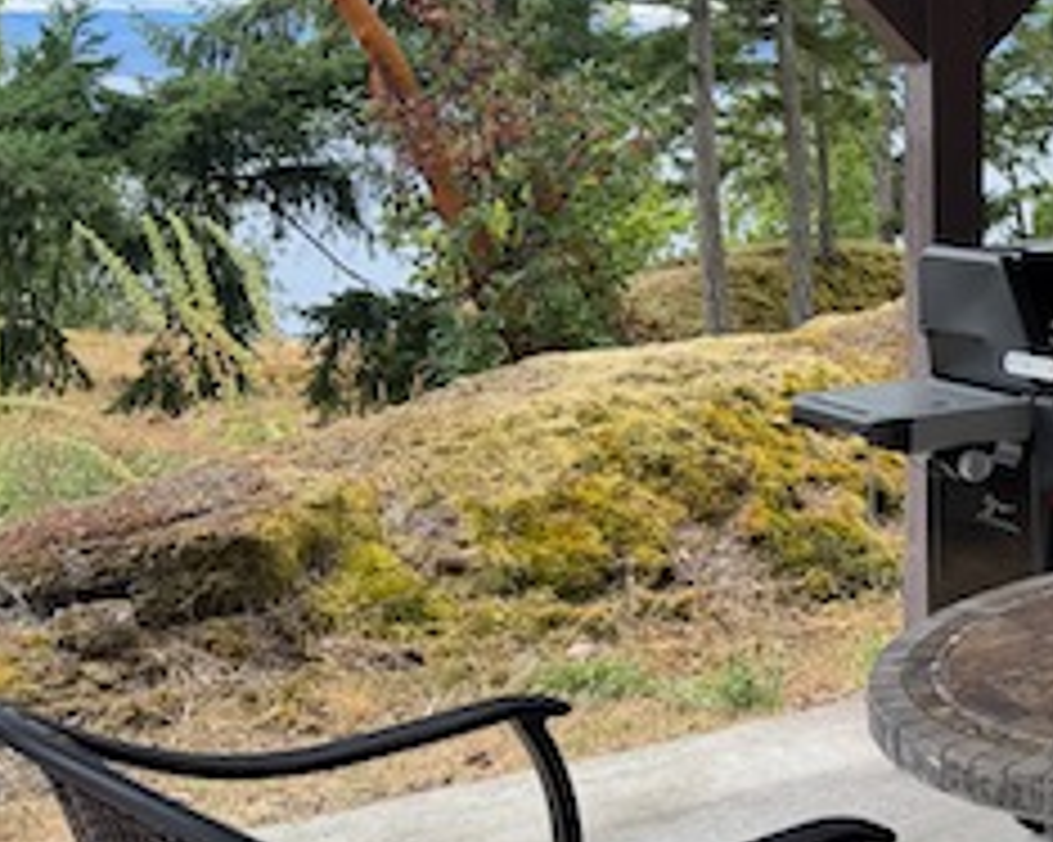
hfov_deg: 25.6
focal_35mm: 64
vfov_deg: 23.5
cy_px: 185
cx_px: 1359
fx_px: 1994
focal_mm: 6.76
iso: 80
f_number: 1.78
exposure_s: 1/1215
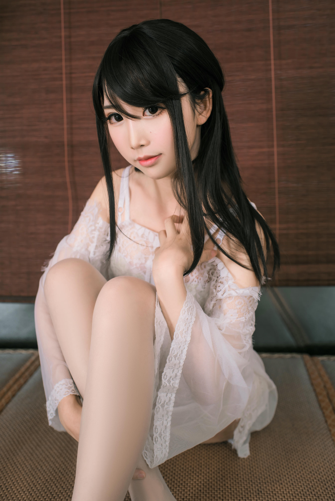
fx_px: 488
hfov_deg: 37.9
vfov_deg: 54.4
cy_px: 250
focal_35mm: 35
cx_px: 168
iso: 125
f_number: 3.2
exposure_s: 1/100
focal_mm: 35
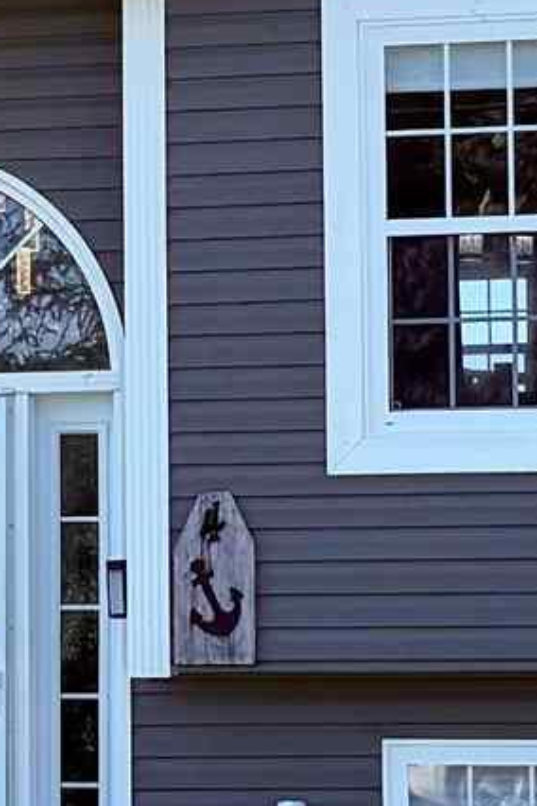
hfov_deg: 7.6
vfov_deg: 11.4
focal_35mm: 180
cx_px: -25
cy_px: 373
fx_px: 4027
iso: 100
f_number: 1.78
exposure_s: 1/1812
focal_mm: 6.76
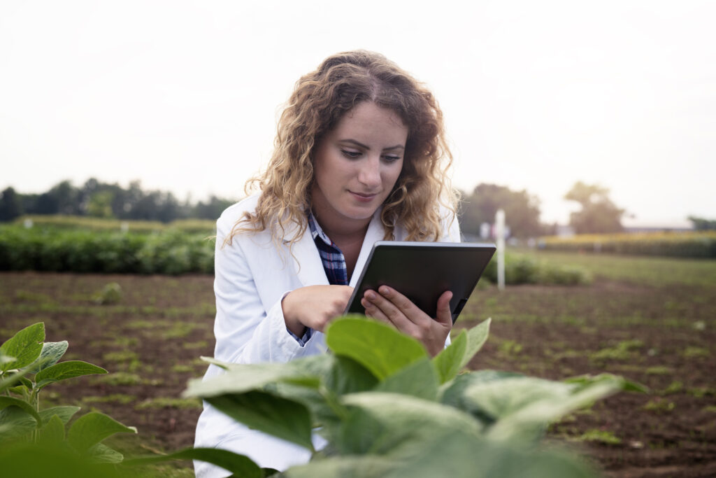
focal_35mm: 50
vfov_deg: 27.0
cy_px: 239
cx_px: 358
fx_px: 995
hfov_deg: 39.6
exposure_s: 1/640
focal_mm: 50
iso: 250
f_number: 4.5
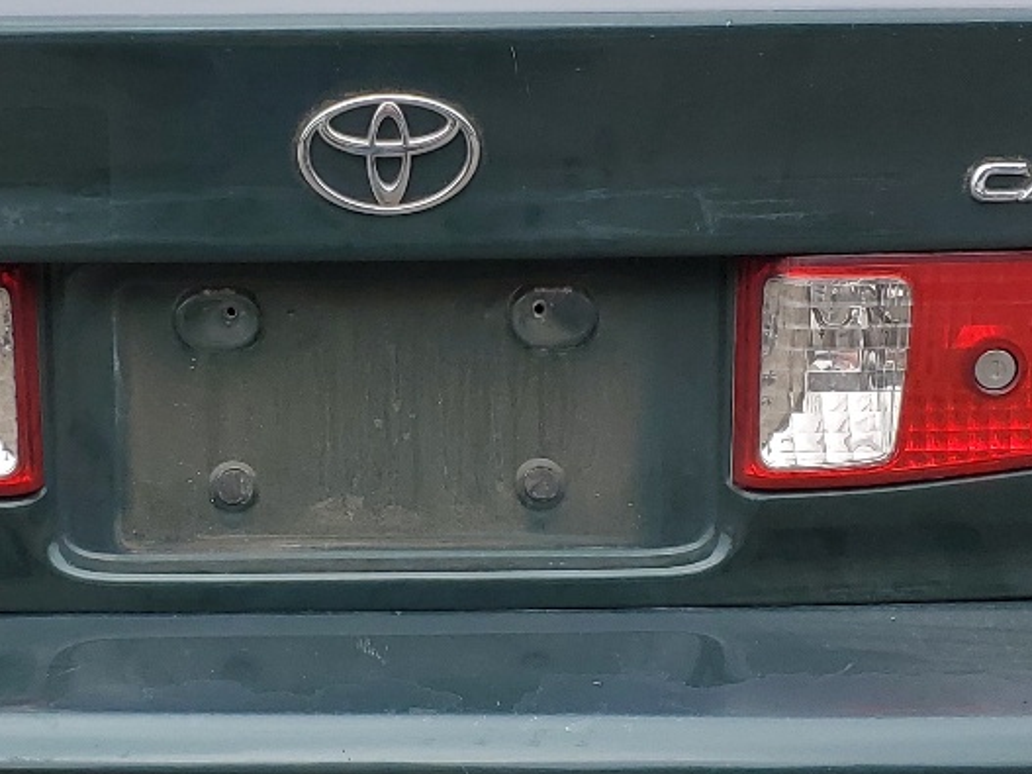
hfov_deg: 24.6
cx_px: 360
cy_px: 388
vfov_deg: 18.7
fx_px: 2355
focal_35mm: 79
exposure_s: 1/1667
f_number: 1.5
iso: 50
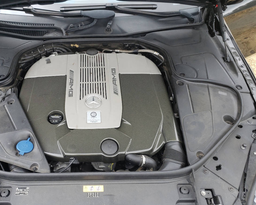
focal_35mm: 37
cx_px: 91
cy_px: 86
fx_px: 280
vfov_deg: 40.0
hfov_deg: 48.4
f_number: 1.5
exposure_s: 1/145
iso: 50
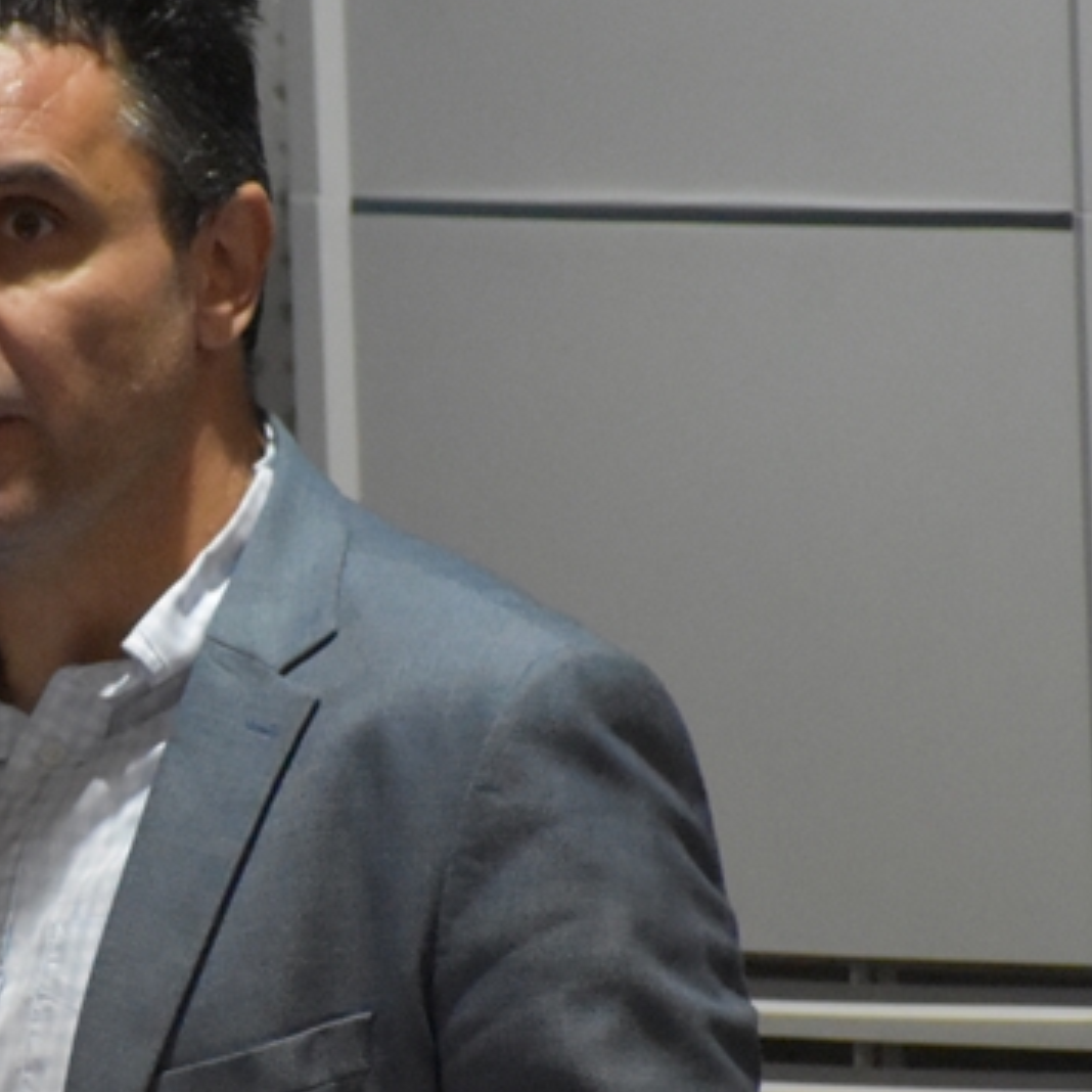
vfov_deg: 1.6
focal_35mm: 1101
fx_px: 39295
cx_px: -117
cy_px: 698
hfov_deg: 1.6
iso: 6400
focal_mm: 300
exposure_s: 1/250
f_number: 6.3
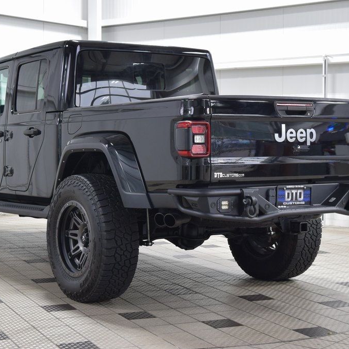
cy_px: 175
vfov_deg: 23.7
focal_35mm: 73
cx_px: 141
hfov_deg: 23.6
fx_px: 833
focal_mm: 38
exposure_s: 1/15
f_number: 6.3
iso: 900
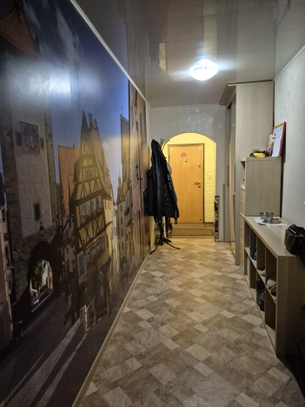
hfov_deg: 58.9
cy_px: 204
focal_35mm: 23
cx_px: 152
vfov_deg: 73.9
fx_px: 270
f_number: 1.8
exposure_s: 1/100
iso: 1600
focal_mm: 5.4
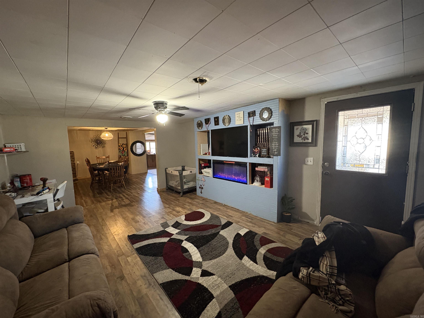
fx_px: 171
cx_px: 212
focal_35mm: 14
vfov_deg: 85.7
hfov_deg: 102.1
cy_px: 159
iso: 1000
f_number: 2.2
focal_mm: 2.22
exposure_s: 1/40
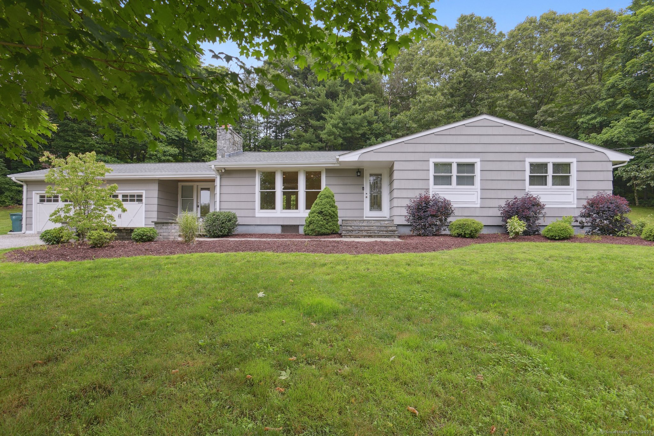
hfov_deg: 93.3
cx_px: 327
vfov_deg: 70.4
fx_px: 309
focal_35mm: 17
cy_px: 218
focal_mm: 17
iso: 400
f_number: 11
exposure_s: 1/160
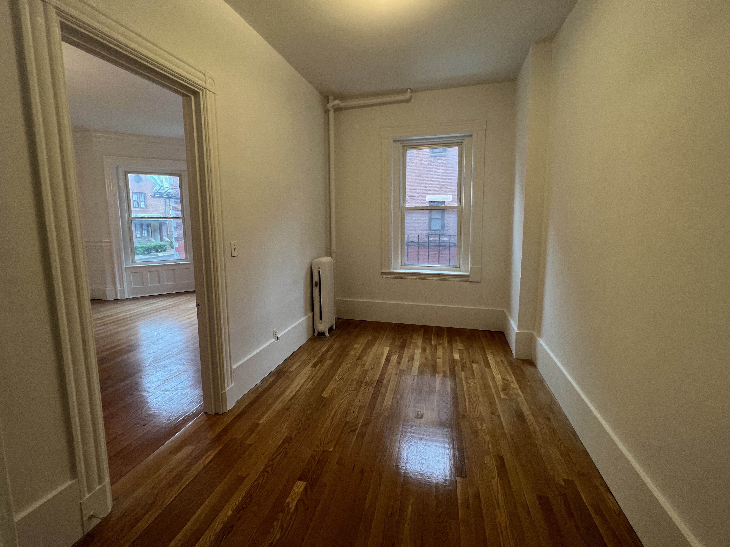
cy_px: 257
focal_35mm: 14
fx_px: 295
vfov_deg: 85.6
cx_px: 361
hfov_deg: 102.1
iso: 125
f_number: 1.8
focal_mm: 1.57
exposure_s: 1/60
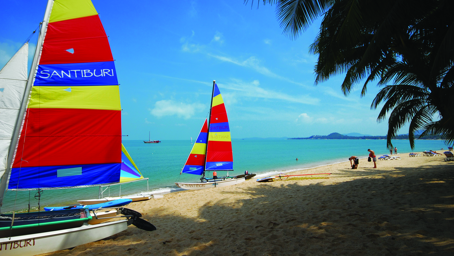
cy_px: 114
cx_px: 227
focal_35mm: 21
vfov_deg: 54.5
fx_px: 247
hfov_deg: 85.1
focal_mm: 13
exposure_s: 1/320
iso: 100
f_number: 8
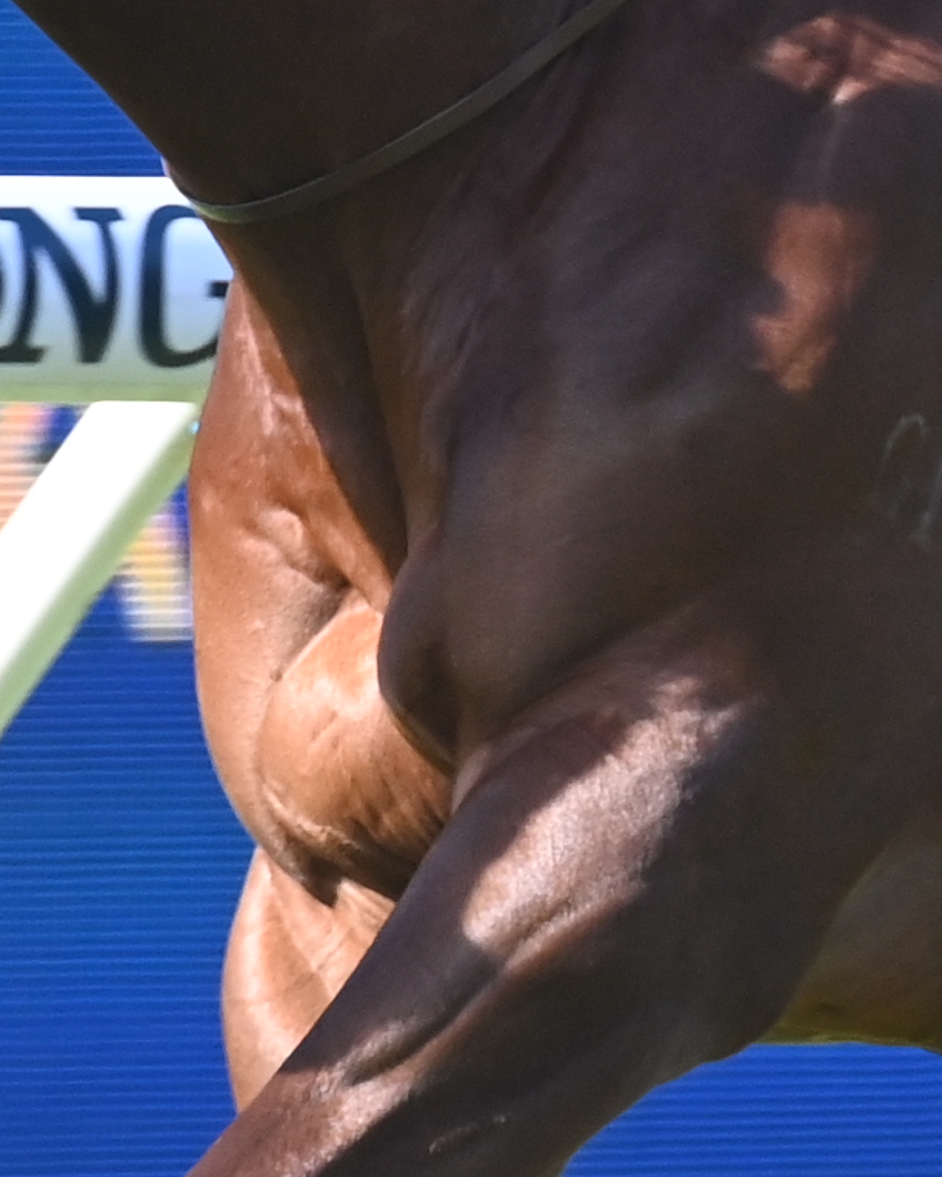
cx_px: 1618
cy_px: 438
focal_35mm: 1948
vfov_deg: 1.0
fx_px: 67887
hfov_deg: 0.8
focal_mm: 380
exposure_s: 1/1600
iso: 1800
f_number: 5.6
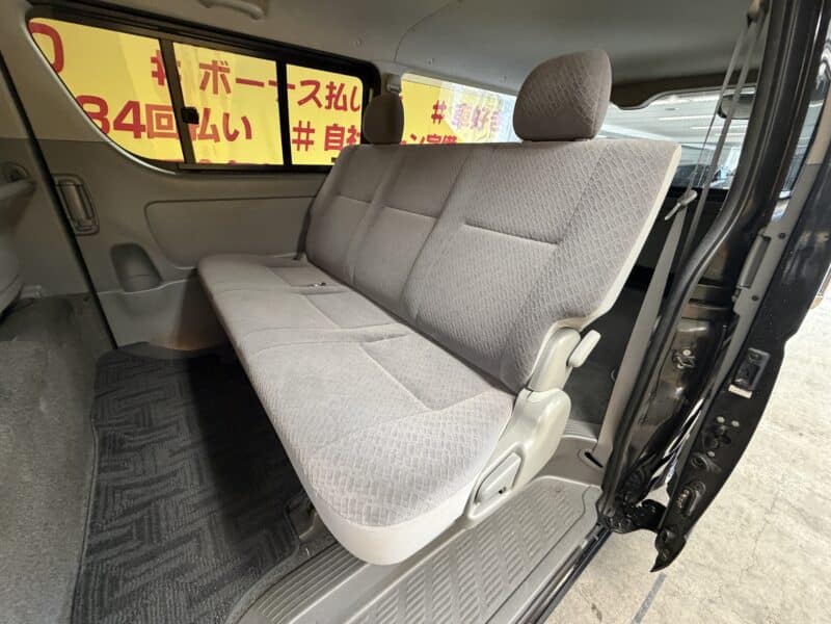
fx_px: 336
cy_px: 312
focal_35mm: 14
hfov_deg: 102.1
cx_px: 416
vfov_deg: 85.7
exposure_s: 1/50
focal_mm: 2.22
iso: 400
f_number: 2.2
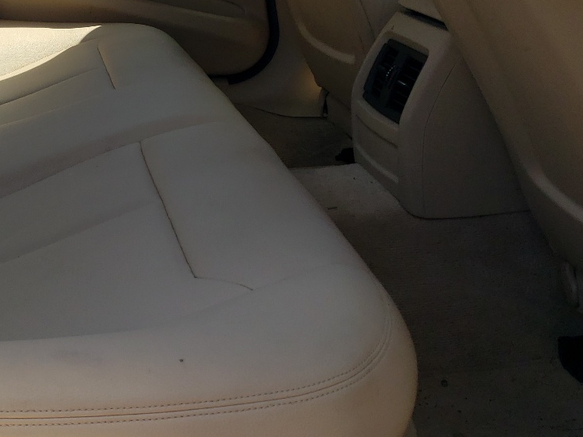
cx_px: 101
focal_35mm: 57
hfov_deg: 32.7
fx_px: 960
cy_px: 35
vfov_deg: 24.8
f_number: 1.5
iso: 50
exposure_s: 1/1667
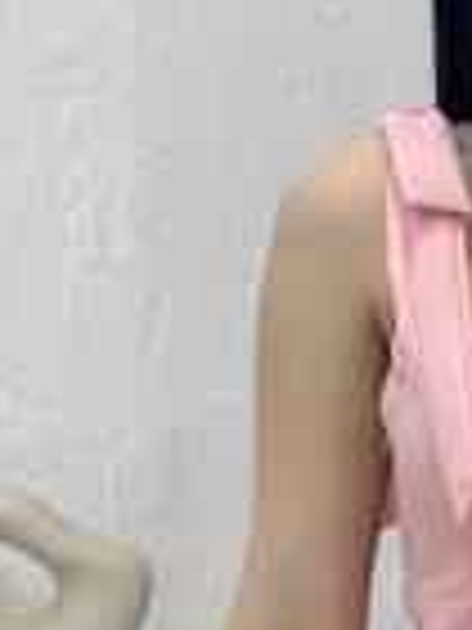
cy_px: 313
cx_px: 616
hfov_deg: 9.5
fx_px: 2782
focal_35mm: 153
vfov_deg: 12.9
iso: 100
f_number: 2
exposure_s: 1/122
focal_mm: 6
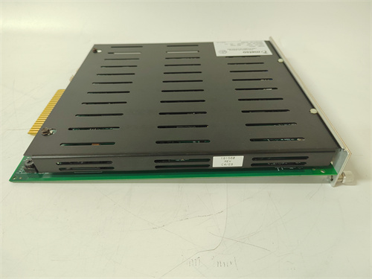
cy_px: 140
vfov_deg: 58.9
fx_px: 247
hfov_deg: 73.9
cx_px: 186
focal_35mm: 23
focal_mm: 5.52
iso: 1597
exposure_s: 1/50
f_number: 1.9
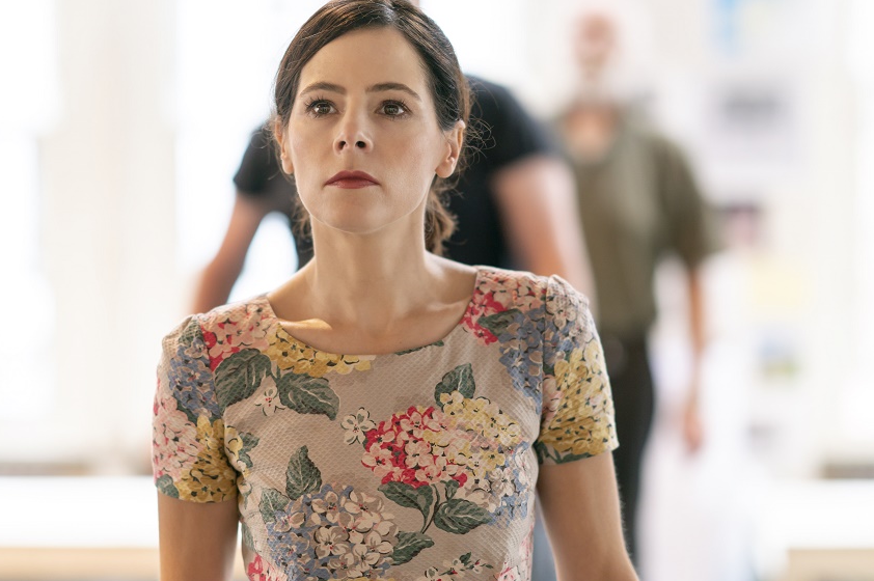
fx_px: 2450
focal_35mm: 101
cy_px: 294
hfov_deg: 20.2
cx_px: 390
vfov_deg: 13.5
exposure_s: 1/125
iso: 500
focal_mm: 85
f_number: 1.4
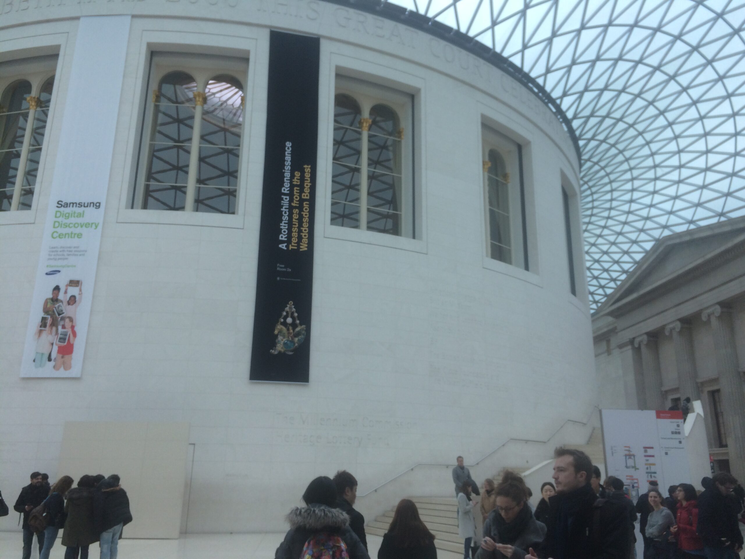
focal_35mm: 29
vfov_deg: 48.2
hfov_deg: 61.7
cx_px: 372
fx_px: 624
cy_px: 280
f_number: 2.2
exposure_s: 1/100
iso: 40
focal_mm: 4.15
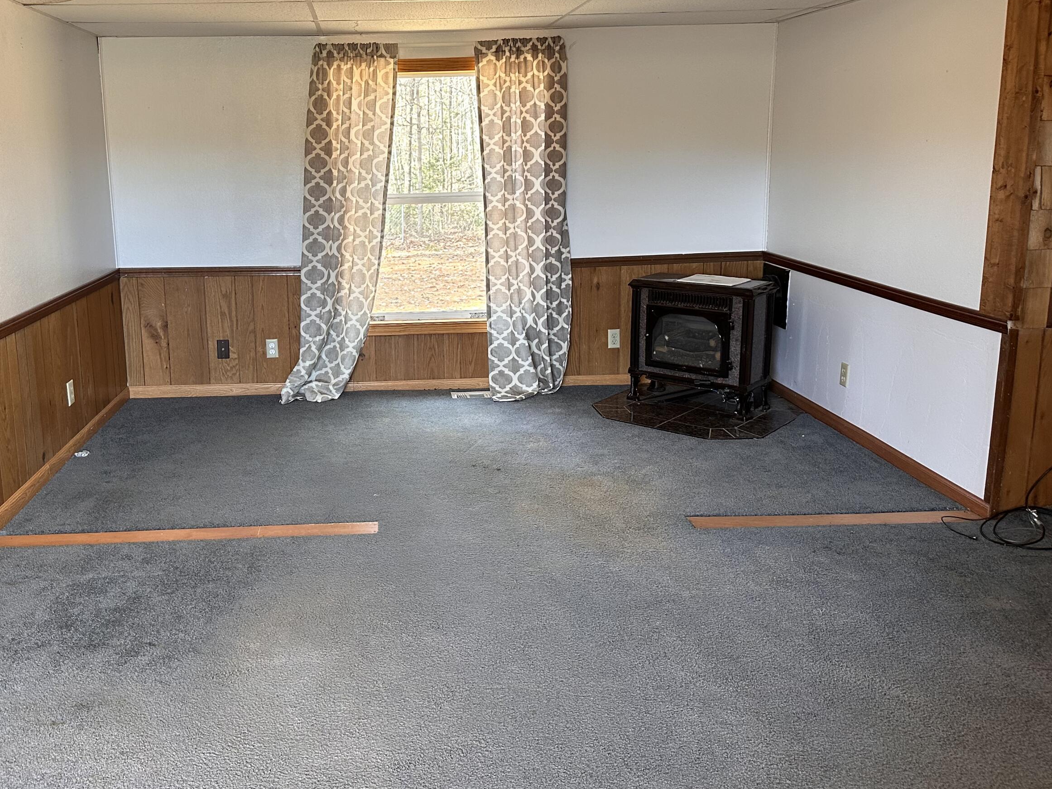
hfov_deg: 57.6
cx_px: 389
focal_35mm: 31
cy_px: 331
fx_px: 942
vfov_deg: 45.3
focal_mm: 6.86
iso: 200
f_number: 1.78
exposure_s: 1/120
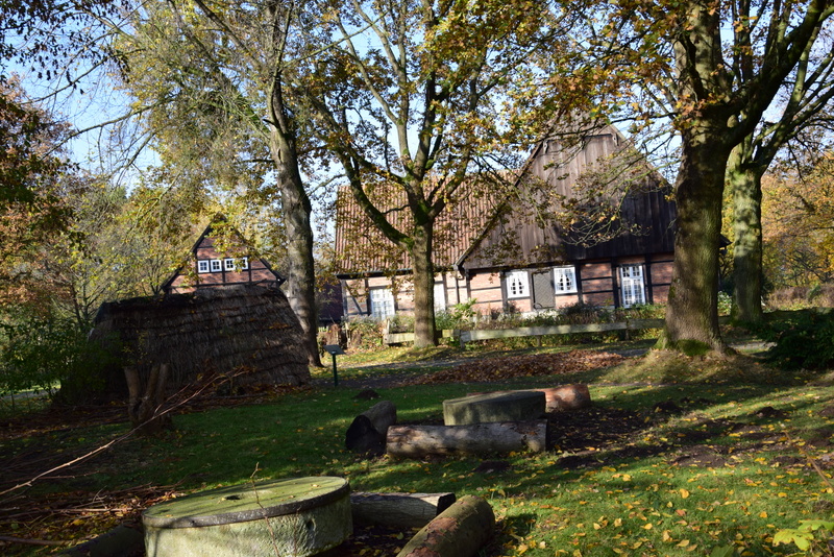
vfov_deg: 31.9
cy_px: 278
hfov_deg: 46.4
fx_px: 973
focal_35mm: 42
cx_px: 417
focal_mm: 28
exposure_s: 1/200
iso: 400
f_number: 10
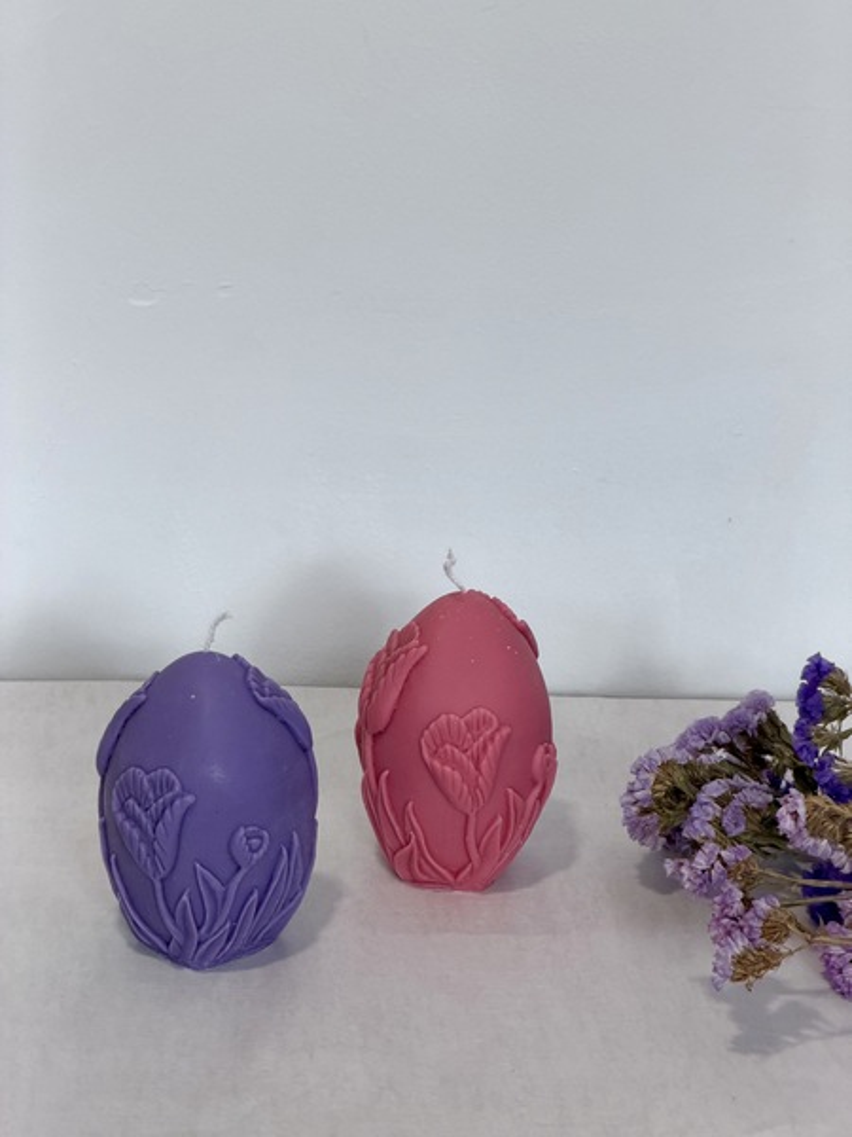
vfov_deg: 19.6
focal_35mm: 100
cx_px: 426
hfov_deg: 14.8
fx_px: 3282
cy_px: 568
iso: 200
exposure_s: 1/121
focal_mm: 16.89
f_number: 2.8
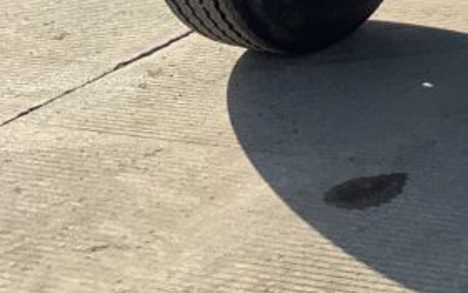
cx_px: 773
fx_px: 1429
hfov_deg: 16.4
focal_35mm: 112
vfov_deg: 10.5
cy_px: -341
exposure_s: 1/2141
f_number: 1.8
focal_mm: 3
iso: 16
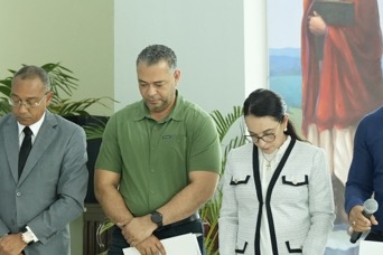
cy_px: 147
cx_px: -90
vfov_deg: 10.5
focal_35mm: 131
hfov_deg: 15.1
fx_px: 1394
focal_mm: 35
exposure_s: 1/125
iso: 2500
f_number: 2.8
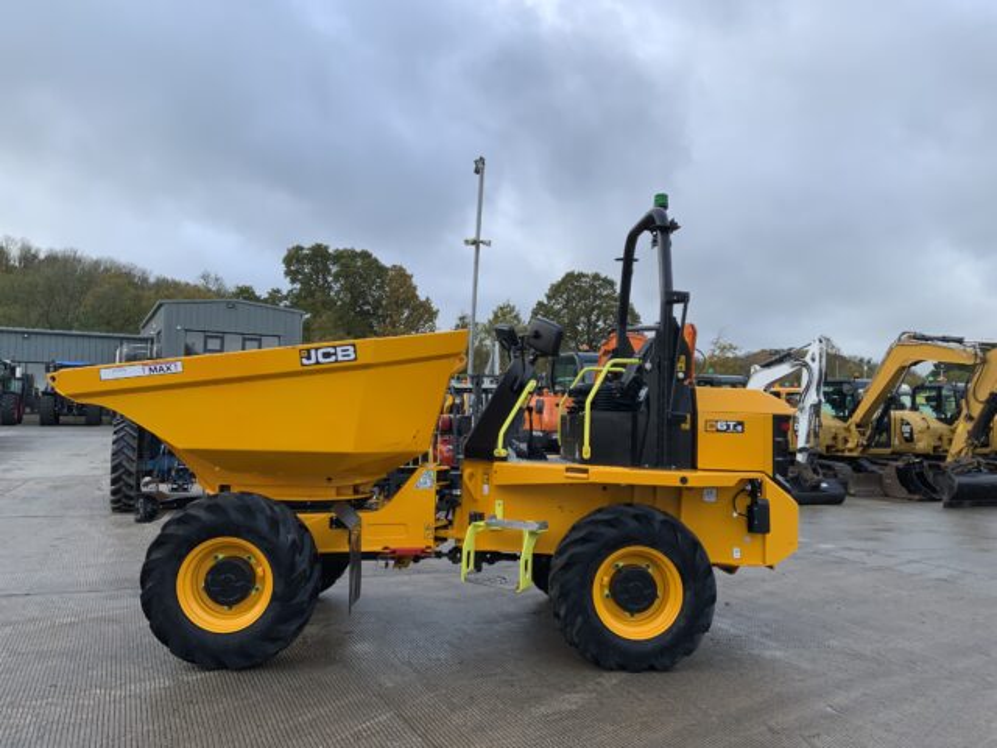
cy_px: 374
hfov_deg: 61.7
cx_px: 498
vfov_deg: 48.2
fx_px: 835
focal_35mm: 29
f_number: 1.8
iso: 16
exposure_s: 1/123
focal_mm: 3
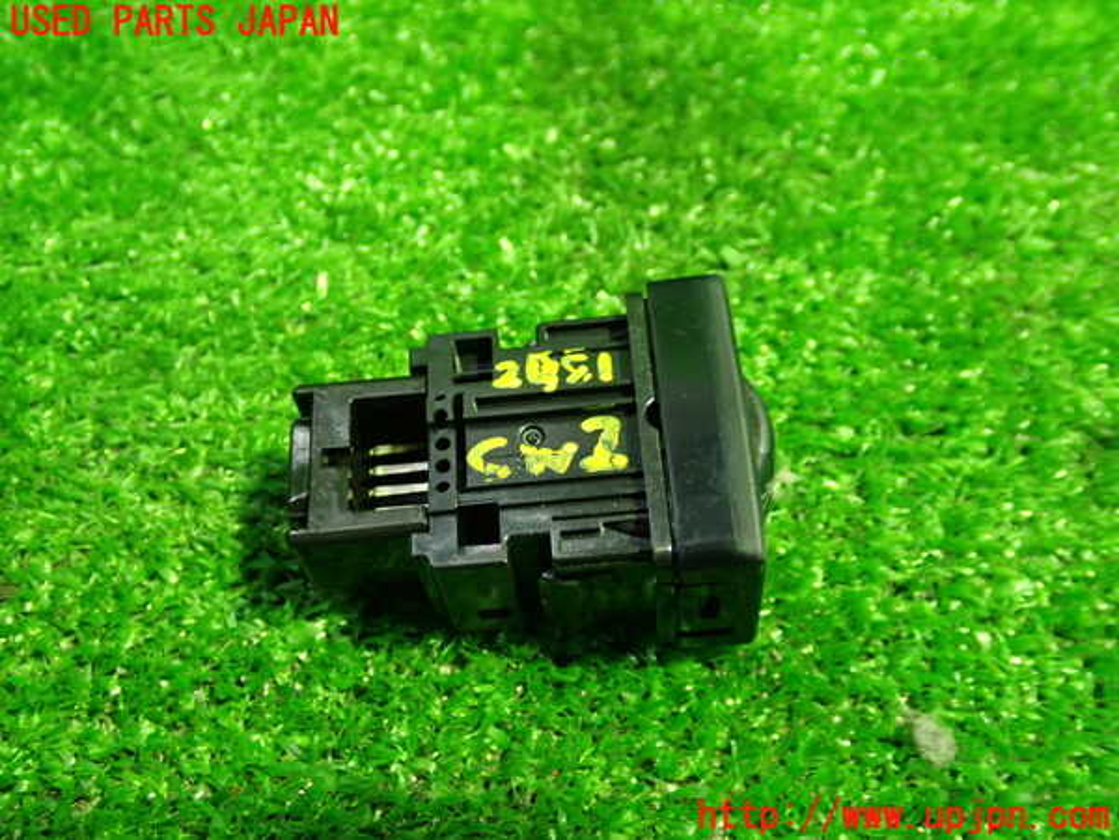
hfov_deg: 45.8
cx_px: 560
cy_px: 420
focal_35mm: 41
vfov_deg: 35.1
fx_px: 1325
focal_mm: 7.31
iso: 800
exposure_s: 1/40
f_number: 2.8
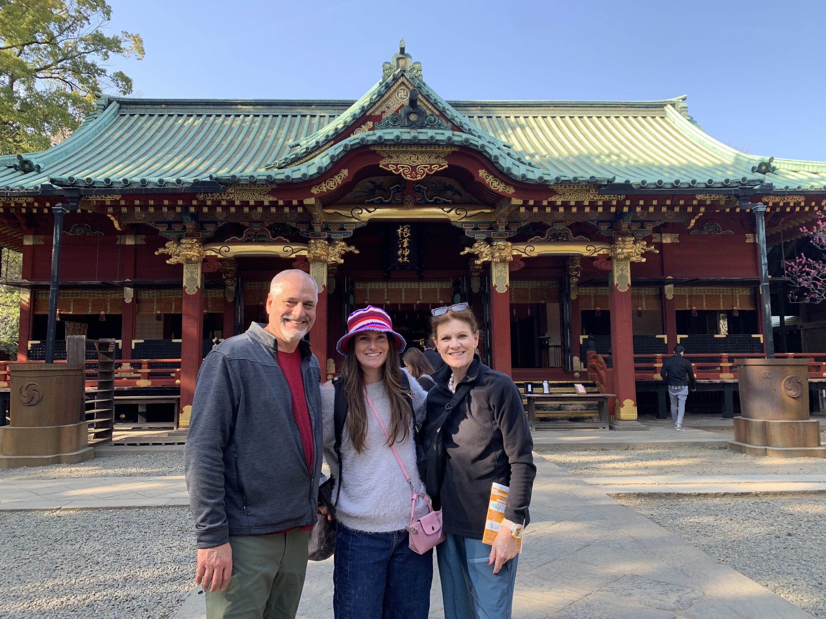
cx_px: 413
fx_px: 620
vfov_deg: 53.1
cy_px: 310
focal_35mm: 26
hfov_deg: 67.3
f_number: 1.8
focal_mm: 4.25
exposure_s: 1/260
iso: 25
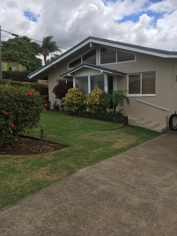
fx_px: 198
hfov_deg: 48.2
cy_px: 118
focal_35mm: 29
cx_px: 88
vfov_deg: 61.7
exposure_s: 1/1709
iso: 25
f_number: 2.2
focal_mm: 4.15
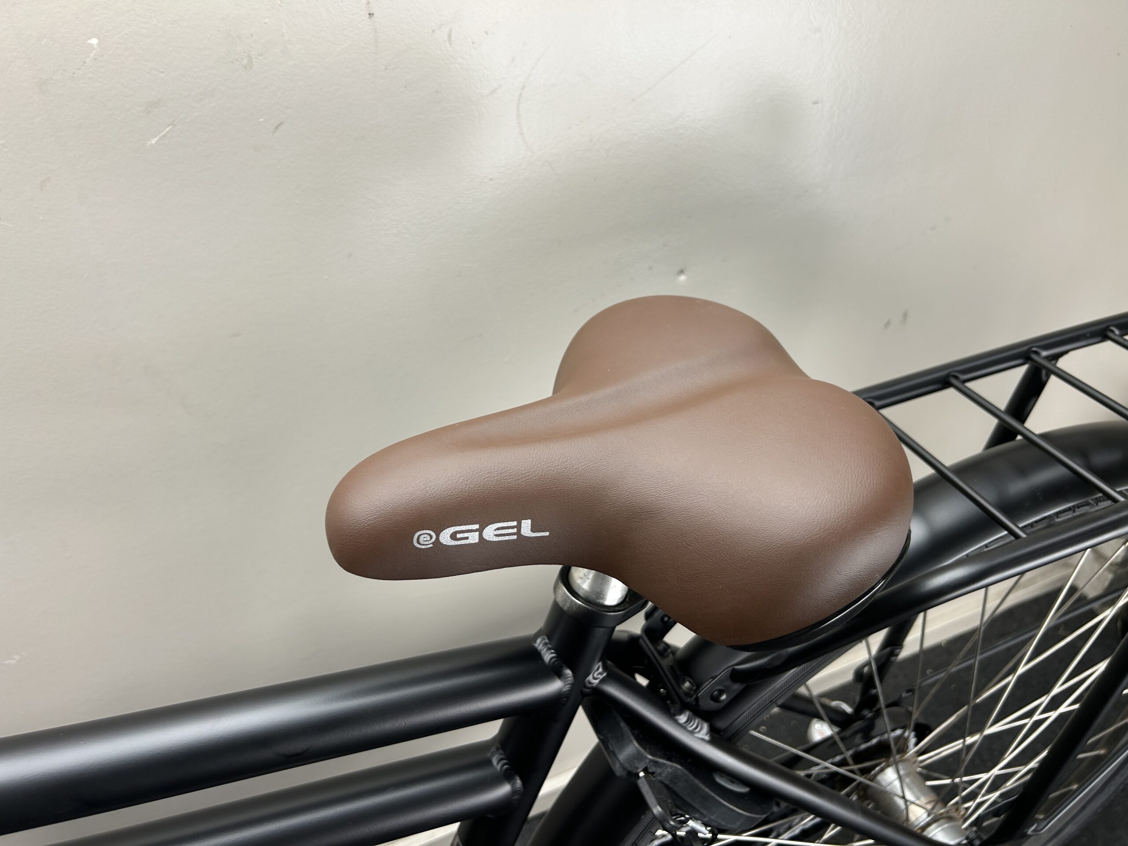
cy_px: 423
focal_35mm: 26
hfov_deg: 67.3
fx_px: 847
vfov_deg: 53.1
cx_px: 564
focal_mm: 5.7
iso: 32
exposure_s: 1/112
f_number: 1.5
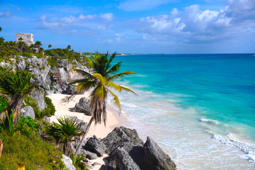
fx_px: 298
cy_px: 85
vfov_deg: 31.9
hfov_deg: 46.4
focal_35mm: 42
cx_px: 128
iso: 160
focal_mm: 28
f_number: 6.3
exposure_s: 1/1600
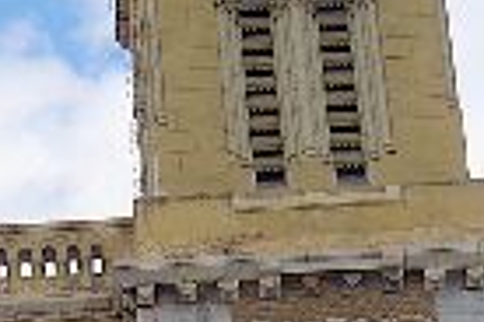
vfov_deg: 7.0
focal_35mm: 193
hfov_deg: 10.6
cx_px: 42
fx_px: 2595
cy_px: 460
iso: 125
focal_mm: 11.6
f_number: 5.6
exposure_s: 1/400
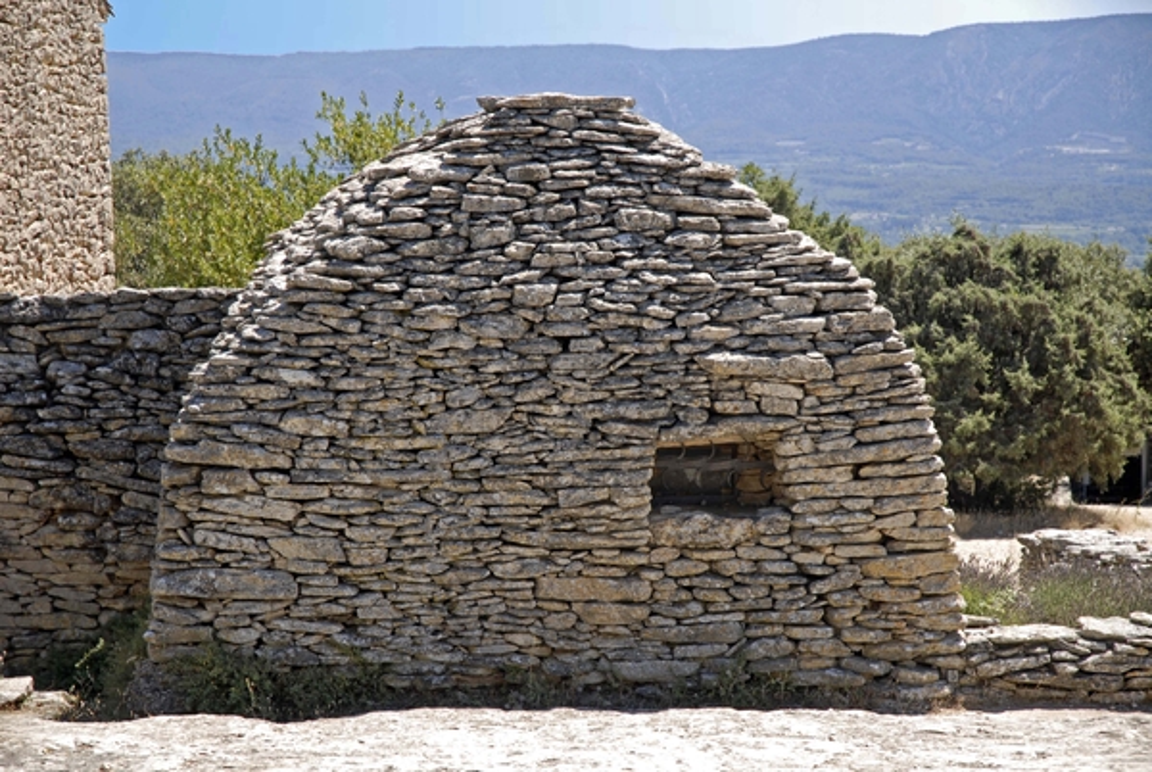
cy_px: 386
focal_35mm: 105
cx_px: 576
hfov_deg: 19.4
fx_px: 3365
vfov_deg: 13.1
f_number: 4.5
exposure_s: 1/250
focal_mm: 70
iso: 100
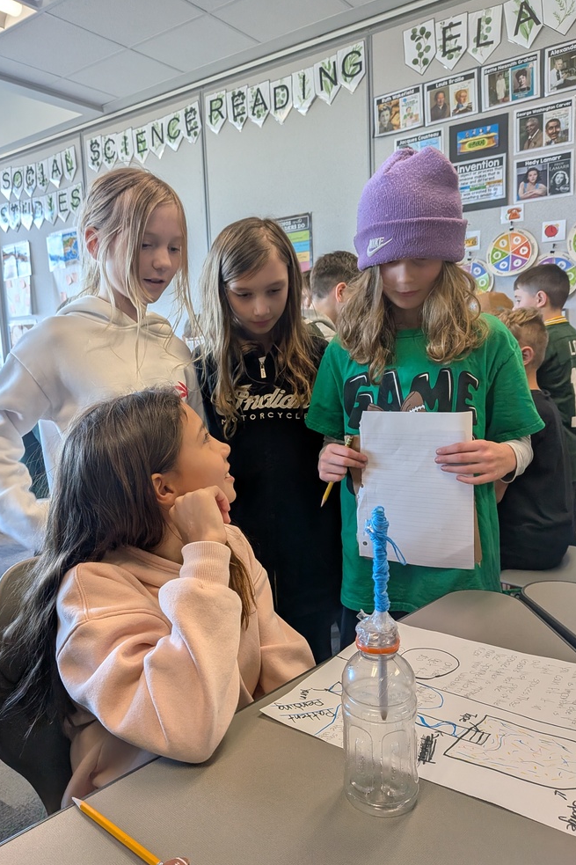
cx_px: 243
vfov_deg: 69.4
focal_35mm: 26
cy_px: 429
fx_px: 624
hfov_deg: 49.3
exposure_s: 1/120
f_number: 1.7
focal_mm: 4.53
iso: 150
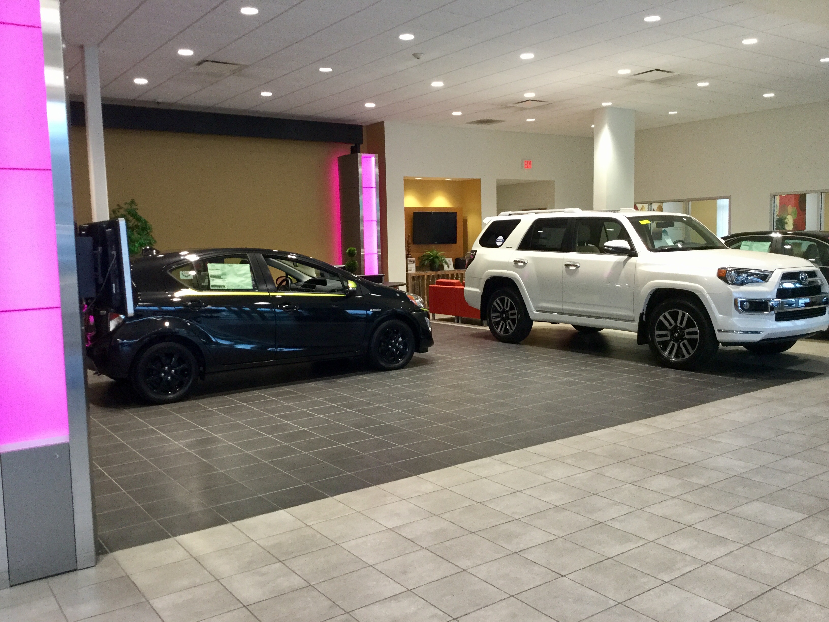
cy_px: 311
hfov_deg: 58.4
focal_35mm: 31
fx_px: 742
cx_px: 414
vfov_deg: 45.4
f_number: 2.4
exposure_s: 1/30
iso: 100
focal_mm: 3.3
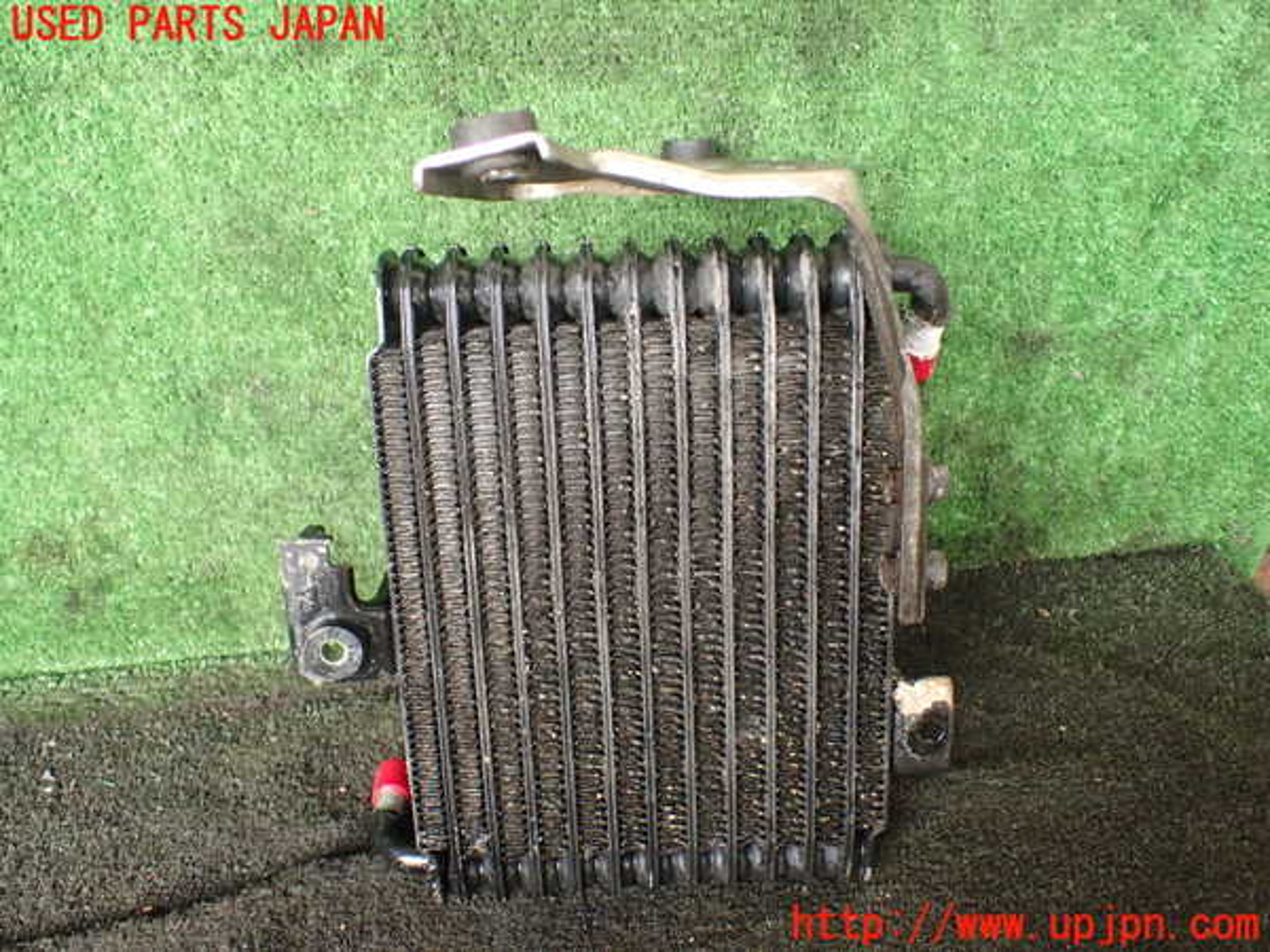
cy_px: 476
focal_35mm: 30
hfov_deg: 60.0
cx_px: 635
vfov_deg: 46.8
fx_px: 1101
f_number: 2.3
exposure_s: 1/125
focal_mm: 5.4
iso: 640
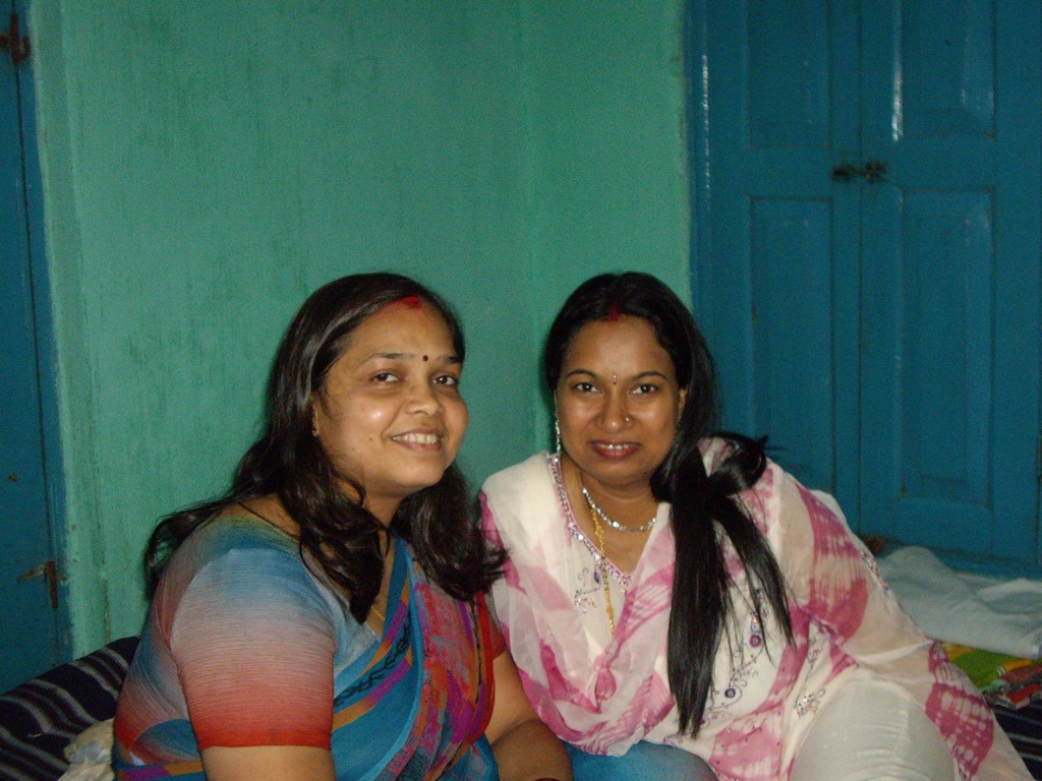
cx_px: 521
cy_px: 390
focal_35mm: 55
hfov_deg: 34.9
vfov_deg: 26.6
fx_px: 1656
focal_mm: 9
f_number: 3.3
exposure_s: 1/60
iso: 400
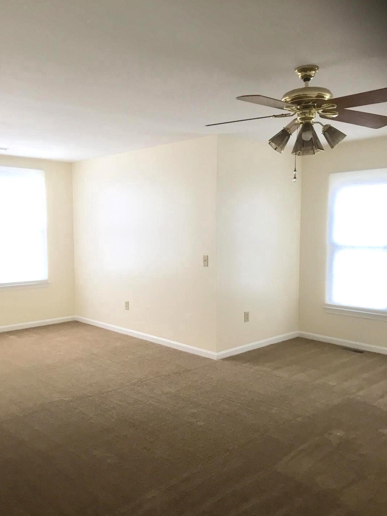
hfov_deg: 45.4
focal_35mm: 31
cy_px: 273
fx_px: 462
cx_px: 185
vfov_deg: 58.3
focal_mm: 4.15
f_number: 2.2
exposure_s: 1/30
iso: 80
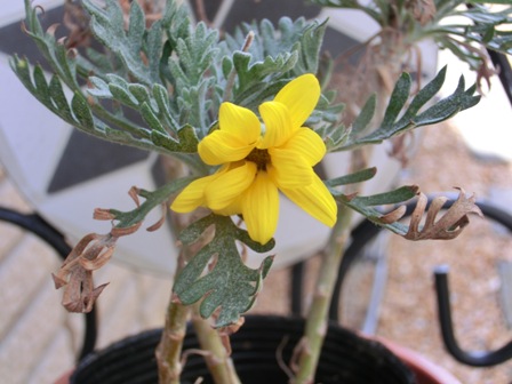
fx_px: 932
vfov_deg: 23.3
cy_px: 192
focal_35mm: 63
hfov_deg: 30.7
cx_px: 256
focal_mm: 11.1
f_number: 4.6
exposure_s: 1/60
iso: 100
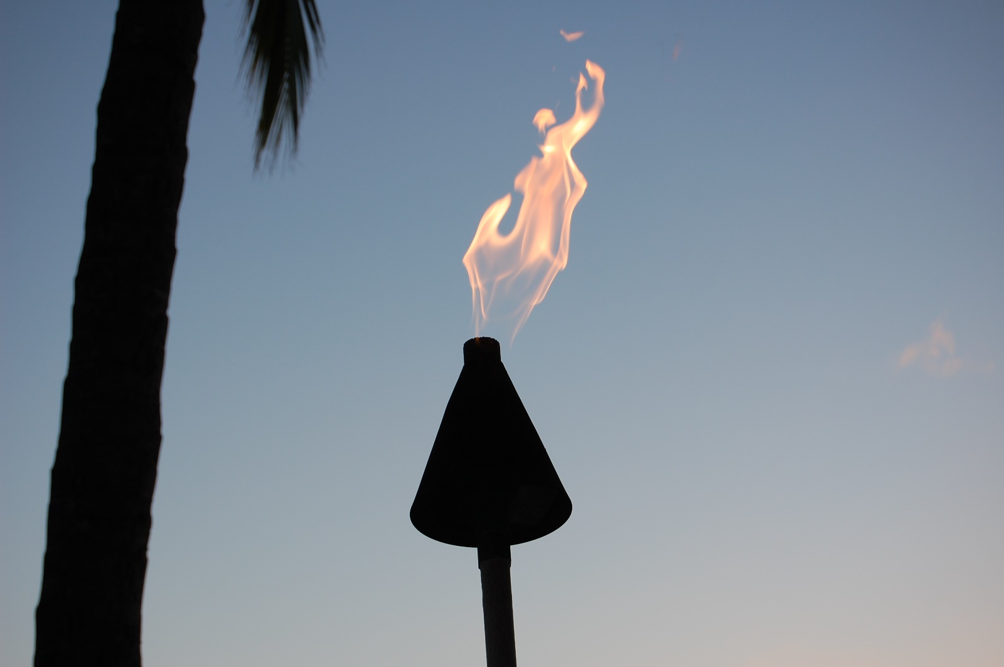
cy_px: 334
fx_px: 2298
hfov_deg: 24.6
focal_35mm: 82
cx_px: 502
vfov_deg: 16.5
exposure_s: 1/250
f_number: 8
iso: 200
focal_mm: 55
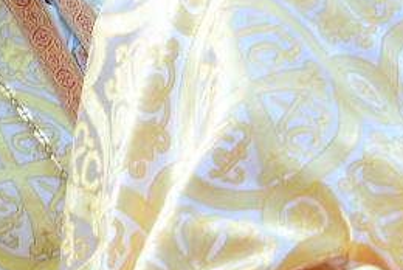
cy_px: -12
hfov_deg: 3.7
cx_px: 623
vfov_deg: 2.5
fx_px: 6197
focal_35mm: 553
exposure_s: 1/100
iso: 500
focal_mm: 80
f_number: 6.3
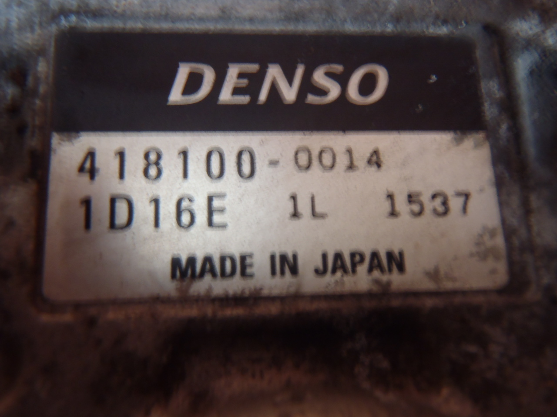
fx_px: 595
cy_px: 208
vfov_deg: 38.7
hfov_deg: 50.1
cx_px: 278
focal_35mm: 37
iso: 200
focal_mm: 6.64
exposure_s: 1/5
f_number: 4.7
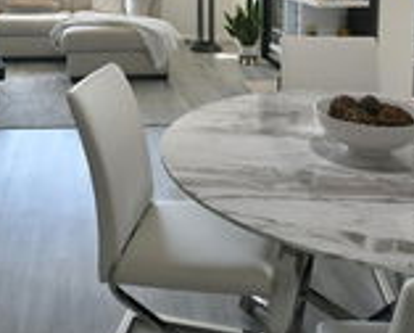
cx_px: 137
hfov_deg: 42.3
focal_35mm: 43
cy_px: -13
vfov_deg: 31.8
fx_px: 528
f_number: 4.5
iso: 400
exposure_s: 1/80
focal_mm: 10
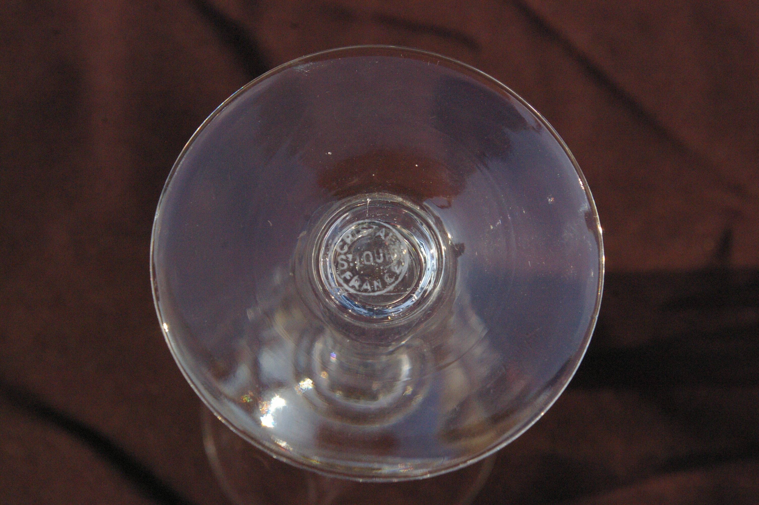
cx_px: 380
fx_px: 822
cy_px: 252
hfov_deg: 49.6
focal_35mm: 39
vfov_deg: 34.1
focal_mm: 26
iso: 1600
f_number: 8
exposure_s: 1/750
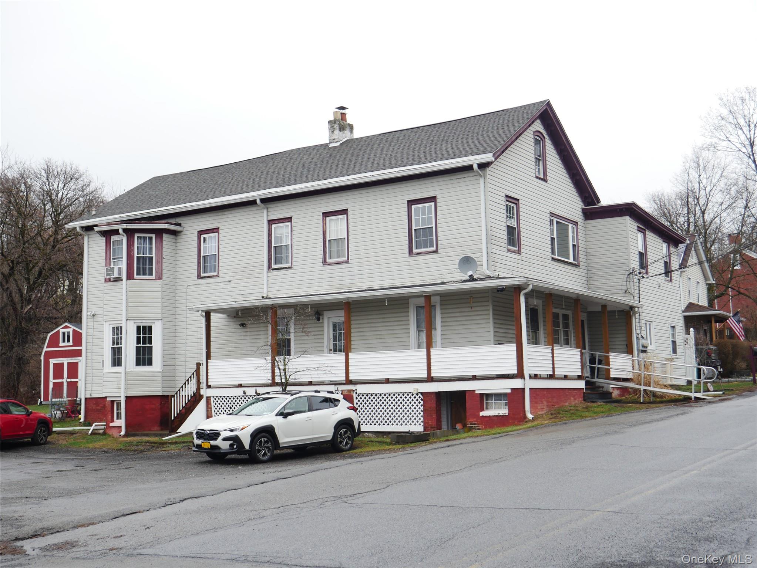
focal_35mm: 46
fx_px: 1006
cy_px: 284
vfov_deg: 31.5
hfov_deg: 41.2
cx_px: 378
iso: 200
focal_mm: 23
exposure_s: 1/160
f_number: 5.1
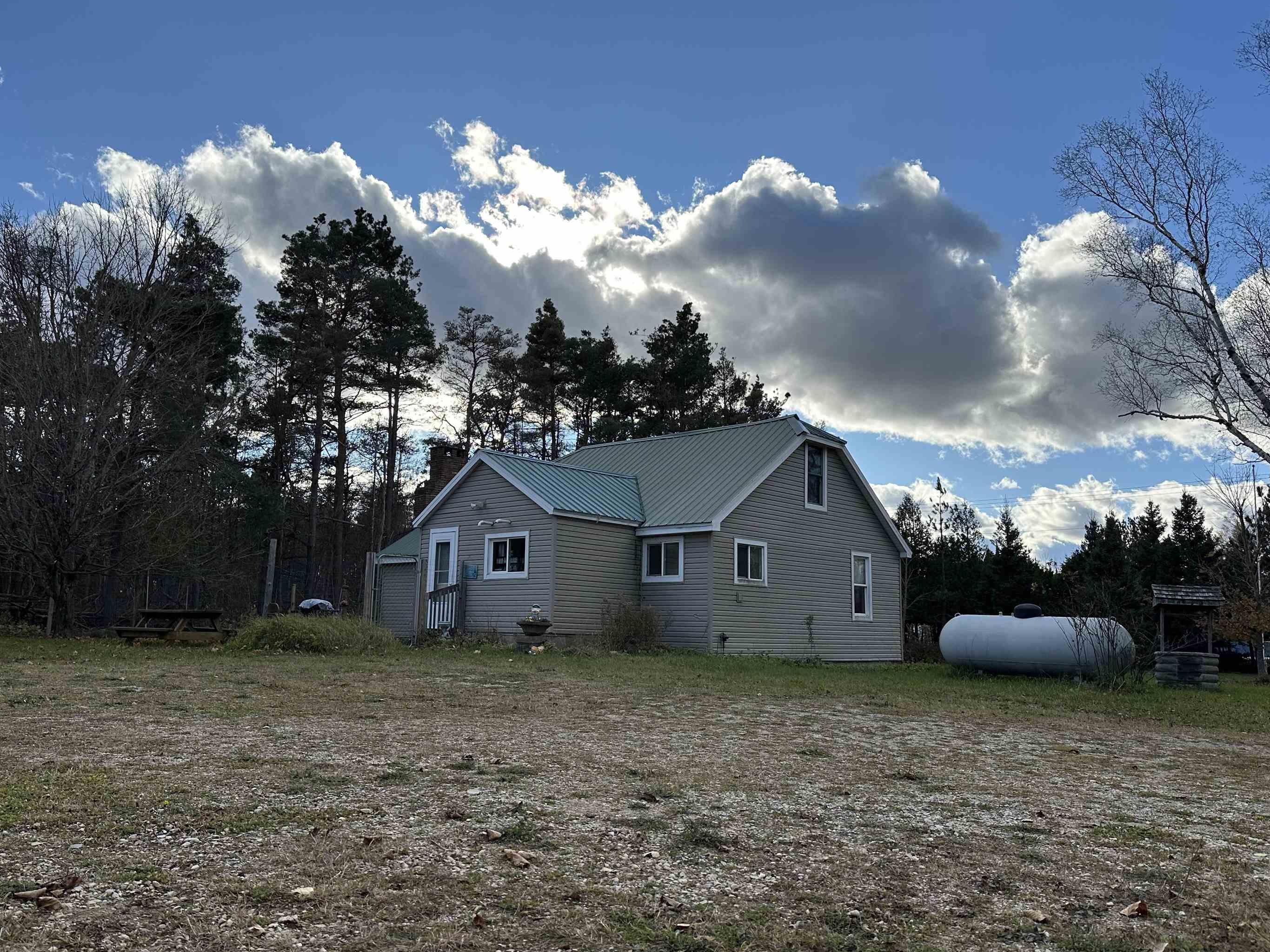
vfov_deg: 51.4
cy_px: 479
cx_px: 625
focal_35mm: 27
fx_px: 991
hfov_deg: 65.3
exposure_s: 1/4762
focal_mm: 6.86
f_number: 1.78
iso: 80
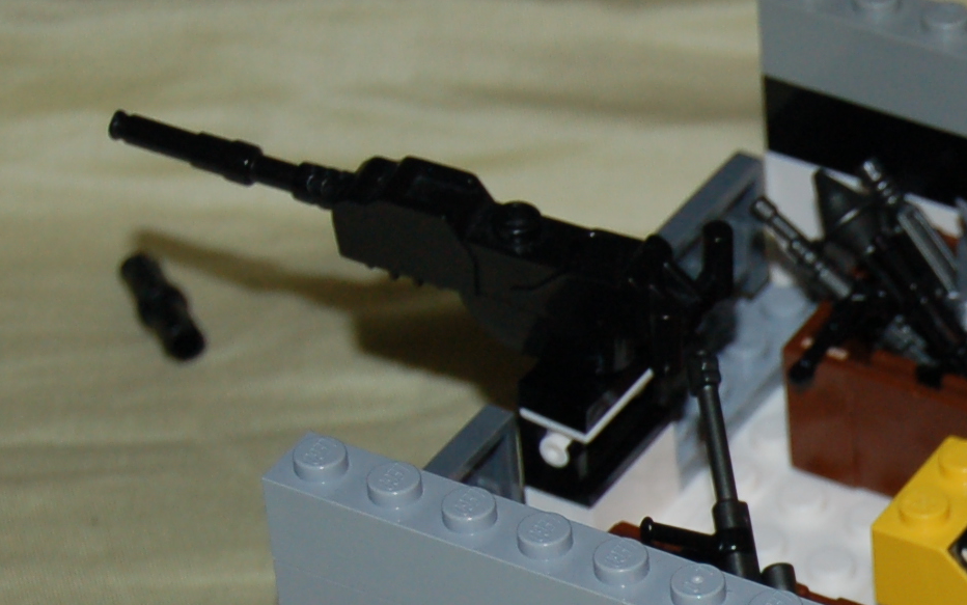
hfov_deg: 9.8
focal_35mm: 207
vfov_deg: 6.3
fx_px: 5457
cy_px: 862
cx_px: 1426
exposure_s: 1/60
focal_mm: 42
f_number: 5.3
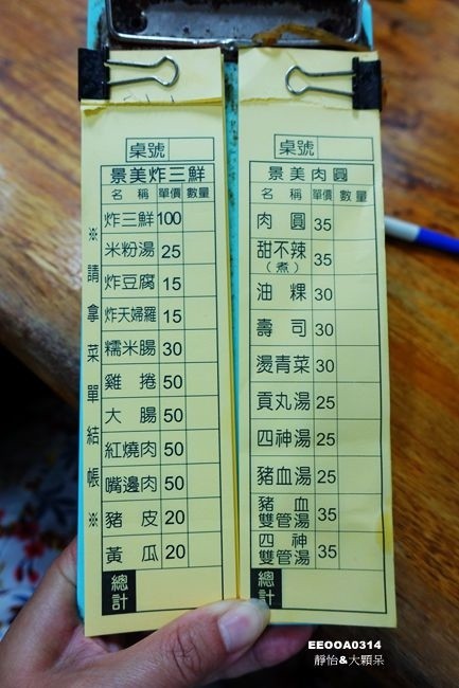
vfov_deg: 73.8
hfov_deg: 53.1
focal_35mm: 24
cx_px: 230
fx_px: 459
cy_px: 344
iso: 125
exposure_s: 1/30
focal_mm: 8.8
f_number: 2.2
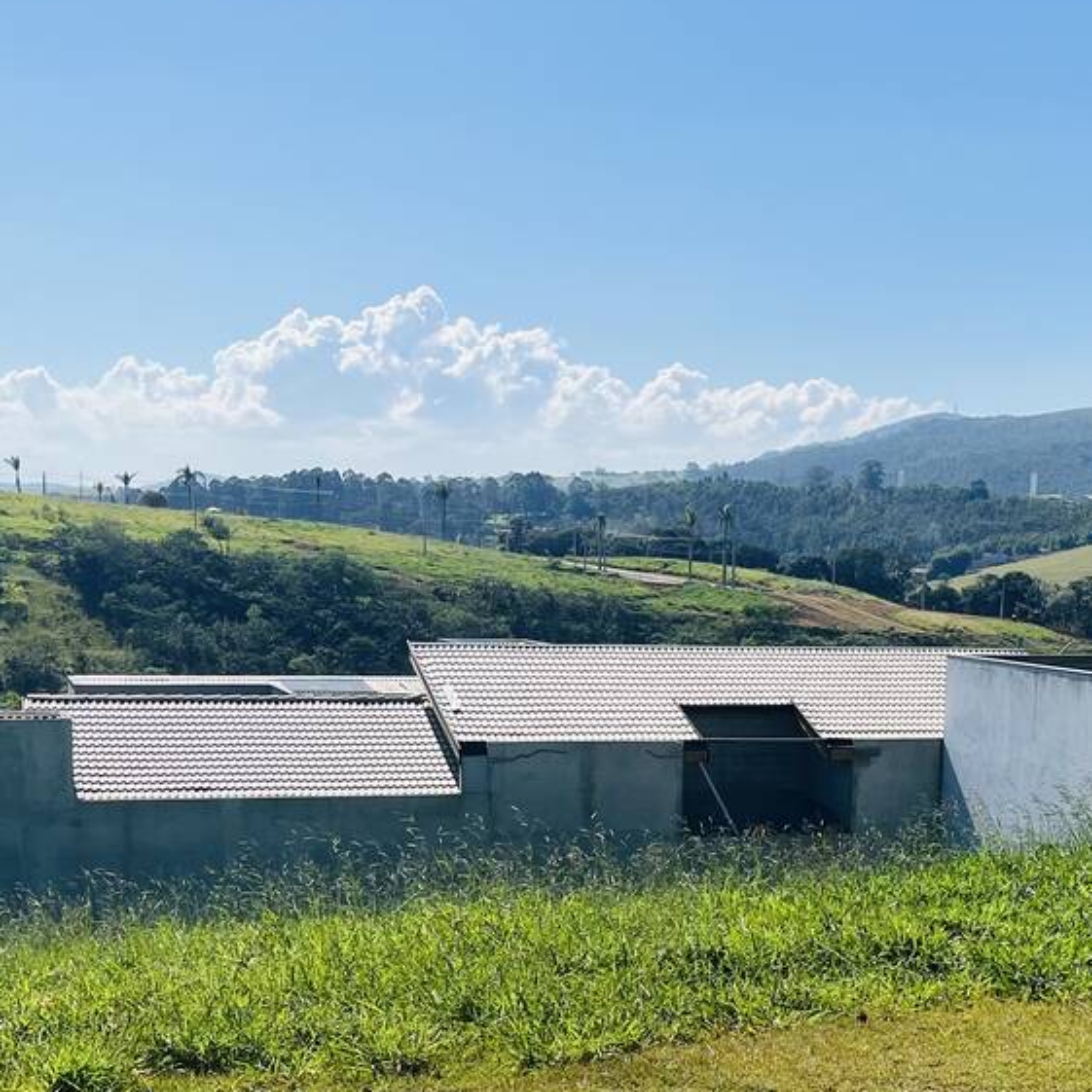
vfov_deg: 28.4
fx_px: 2106
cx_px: 808
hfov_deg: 28.7
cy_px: 899
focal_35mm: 59
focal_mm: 5.1
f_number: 1.6
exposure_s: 1/5319
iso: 50
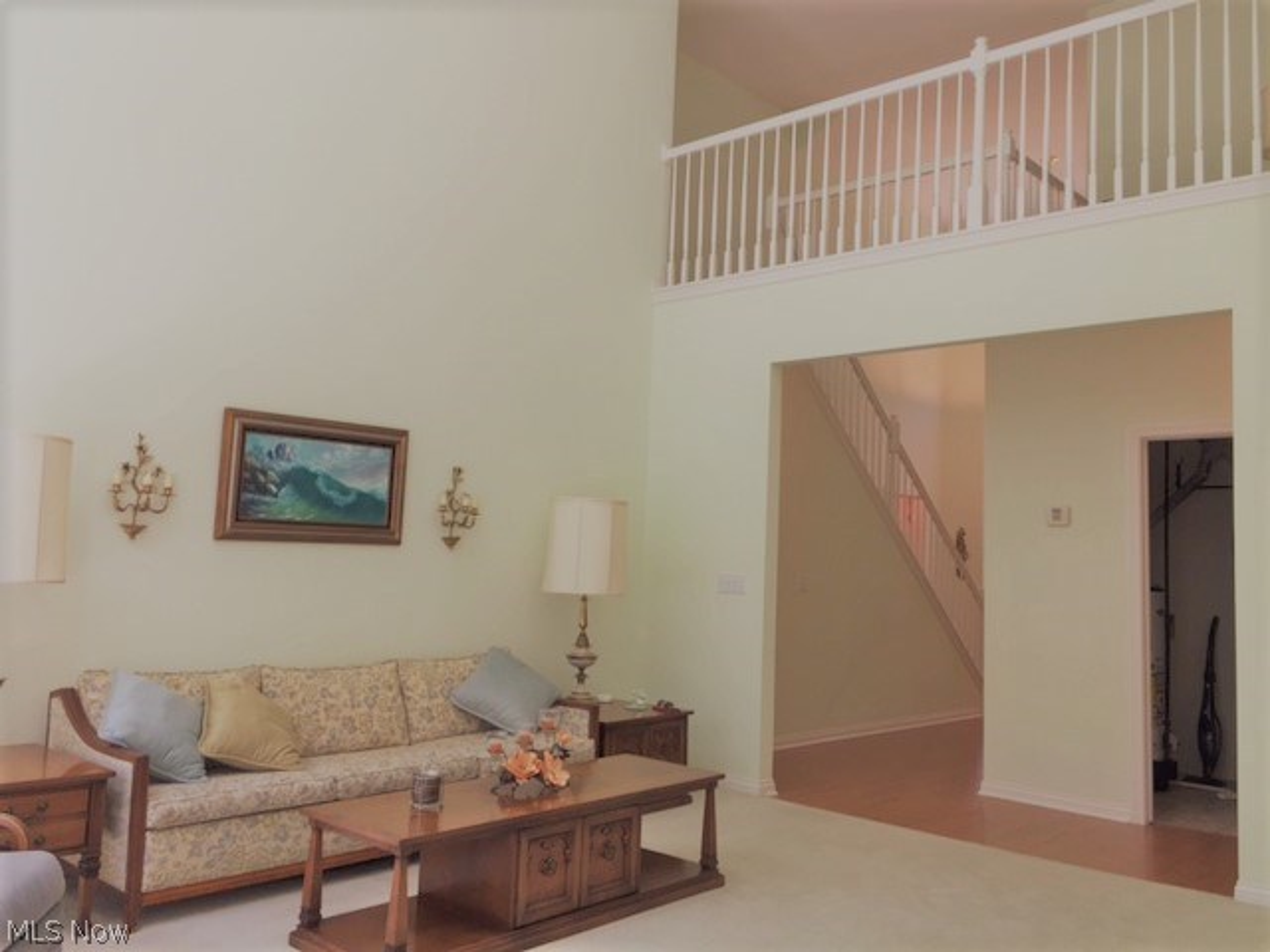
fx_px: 1064
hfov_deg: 61.7
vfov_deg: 48.2
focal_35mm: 29
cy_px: 476
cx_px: 635
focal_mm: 4.15
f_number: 2.2
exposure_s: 1/60
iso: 32
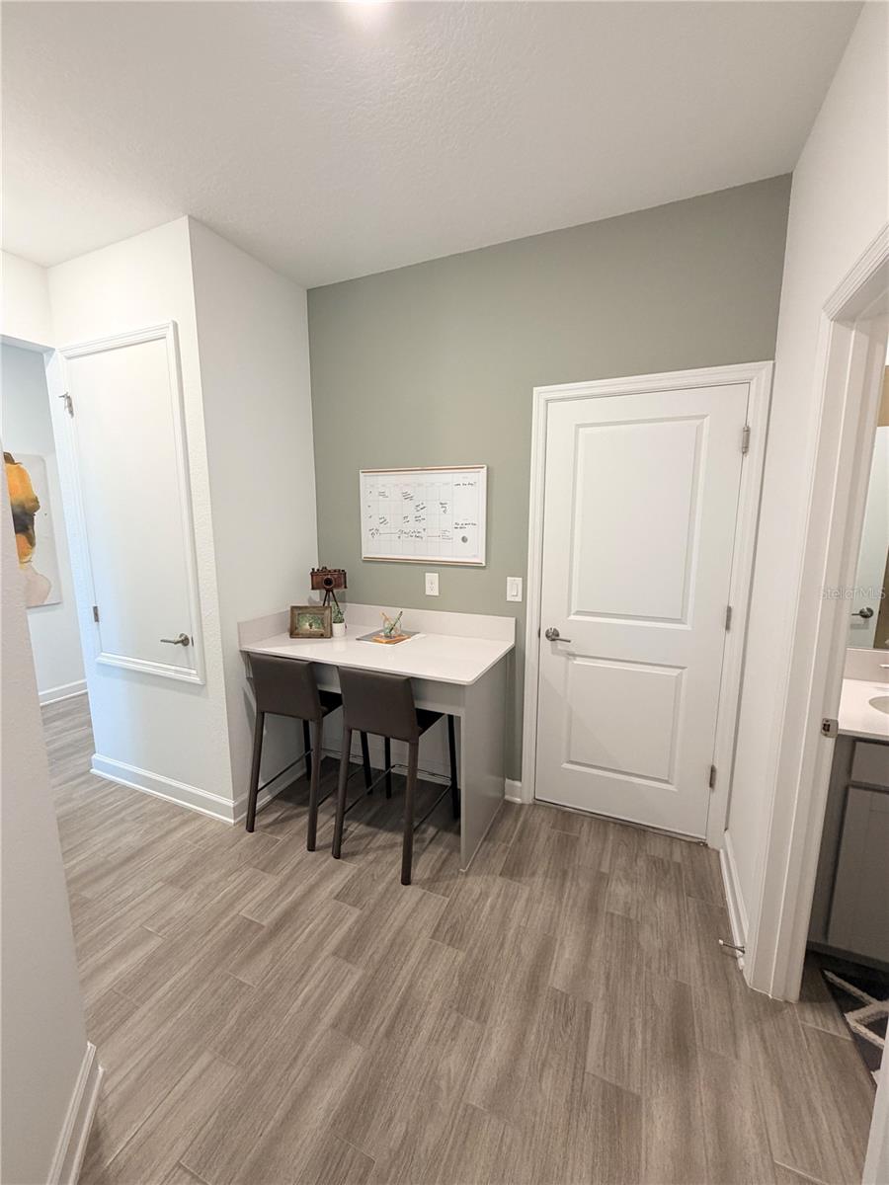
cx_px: 444
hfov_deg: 85.7
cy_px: 592
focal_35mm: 14
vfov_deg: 102.1
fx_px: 479
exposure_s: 1/60
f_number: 2.2
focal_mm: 2.22
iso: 200
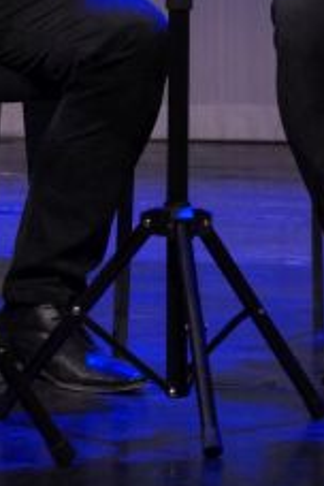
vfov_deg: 6.3
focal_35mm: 325
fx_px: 4387
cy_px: -209
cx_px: 38
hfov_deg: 4.2
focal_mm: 50
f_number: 2.8
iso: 2000
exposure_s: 1/160
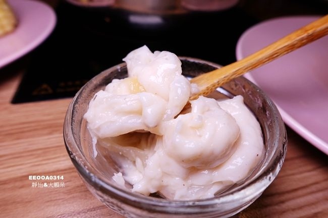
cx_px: 164
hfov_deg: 73.8
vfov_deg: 53.1
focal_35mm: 24
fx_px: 219
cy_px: 109
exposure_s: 1/200
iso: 125
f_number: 4
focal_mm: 8.8
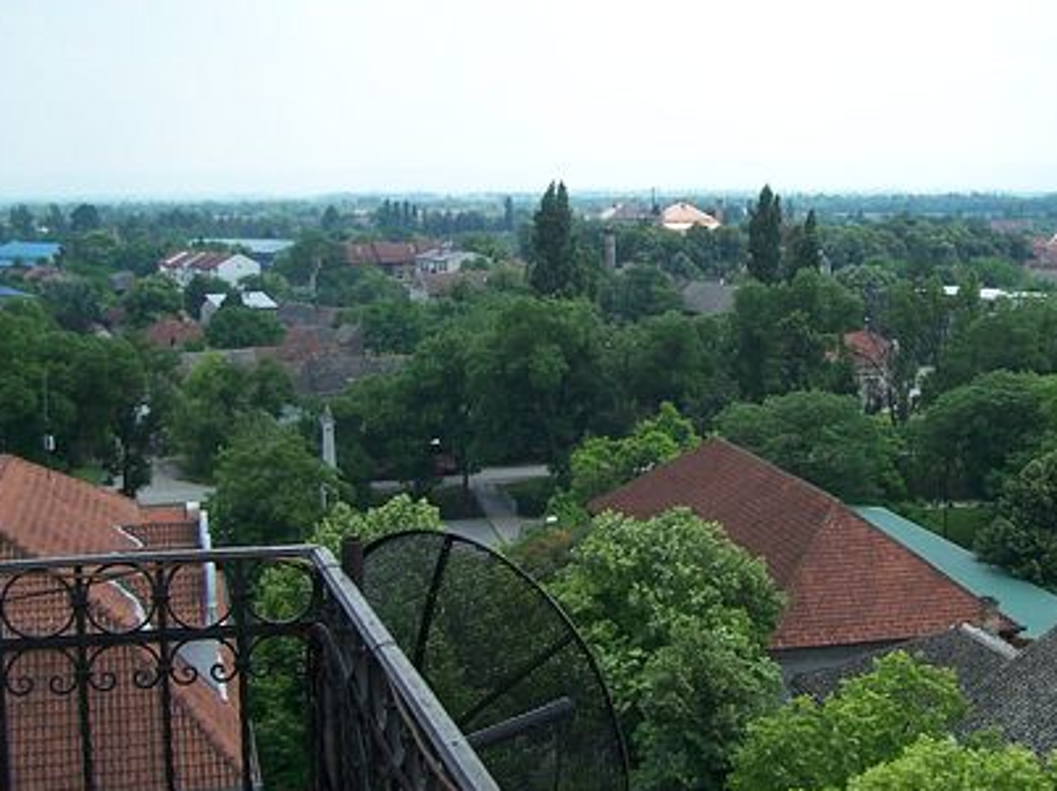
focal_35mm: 52
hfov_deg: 36.6
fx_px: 1587
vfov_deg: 28.0
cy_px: 347
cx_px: 663
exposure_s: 1/1000
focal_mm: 6.3
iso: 80
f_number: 2.8
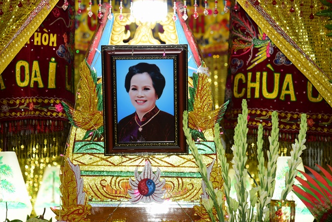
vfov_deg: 10.6
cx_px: 156
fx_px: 1190
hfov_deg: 15.9
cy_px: 105
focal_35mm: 129
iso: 320
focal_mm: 120
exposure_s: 1/60
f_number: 4
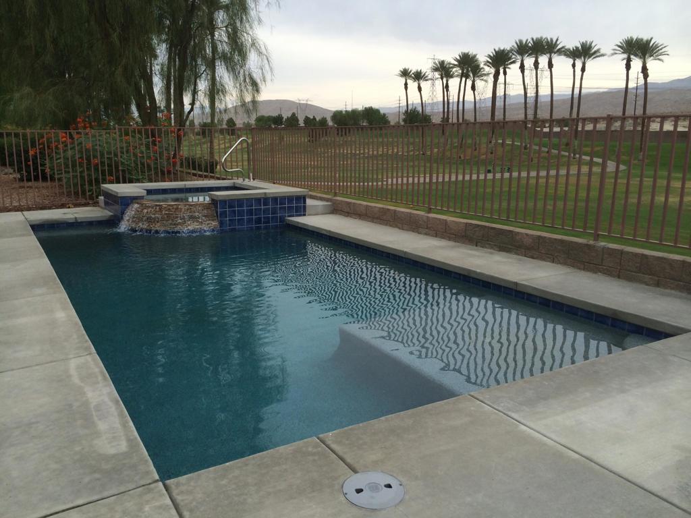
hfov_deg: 60.0
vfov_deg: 46.8
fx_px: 599
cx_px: 346
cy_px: 259
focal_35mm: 30
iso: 32
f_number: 2.2
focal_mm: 4.12
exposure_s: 1/662
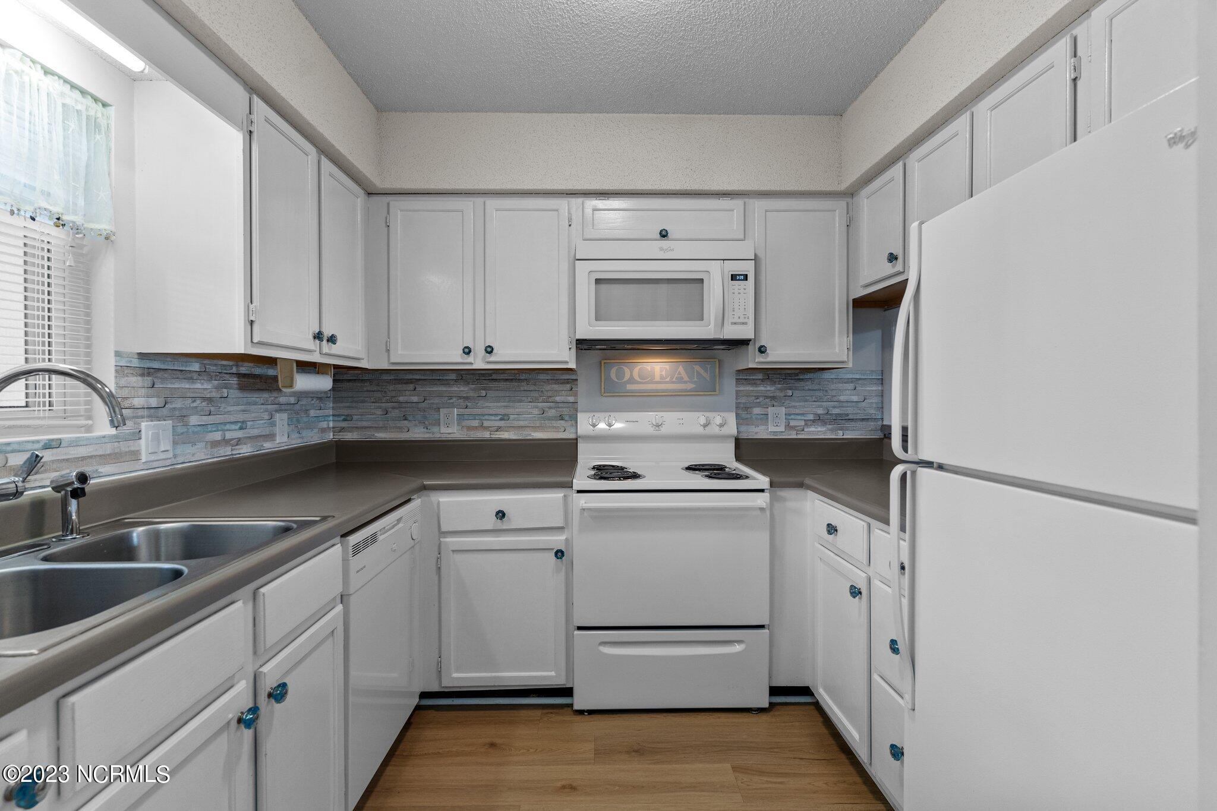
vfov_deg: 70.4
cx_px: 608
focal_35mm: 17
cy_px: 406
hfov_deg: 93.3
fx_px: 575
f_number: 5.6
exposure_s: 1/6
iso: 800
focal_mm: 17
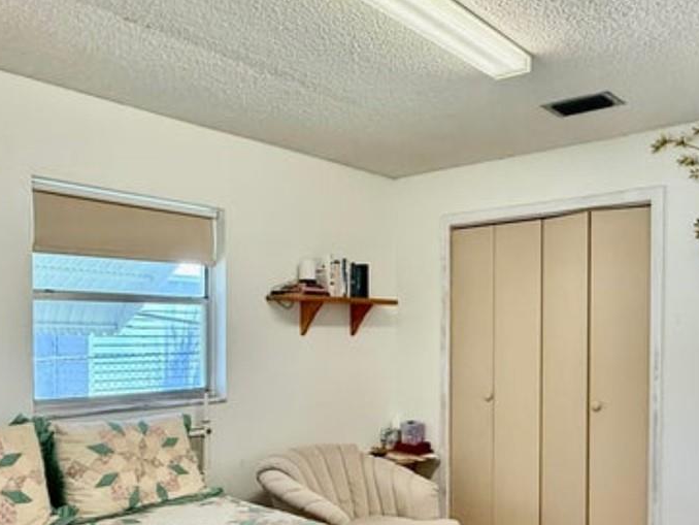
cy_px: 351
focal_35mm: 33
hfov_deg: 55.1
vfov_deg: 42.4
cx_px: 397
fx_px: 667
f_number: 2.2
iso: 160
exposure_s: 1/120
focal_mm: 2.22
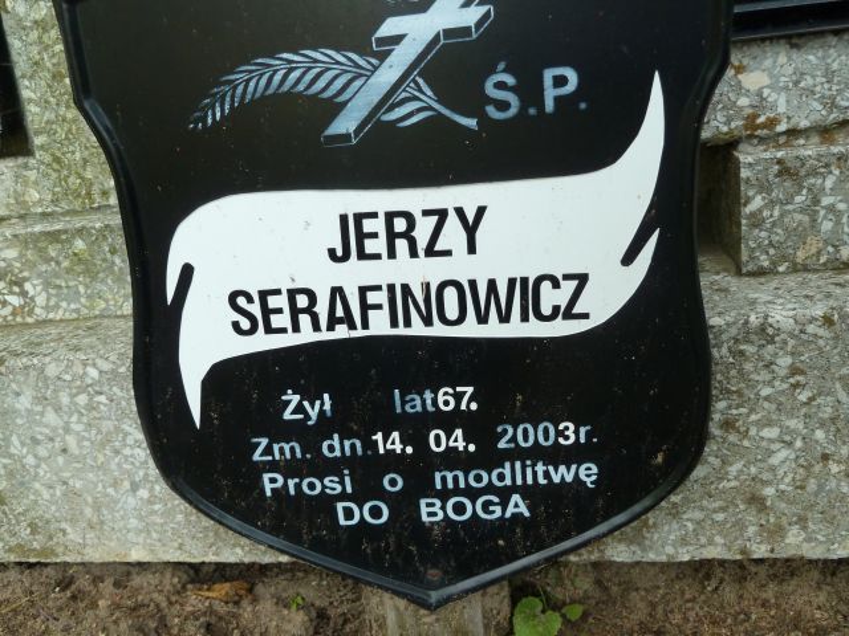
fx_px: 736
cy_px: 318
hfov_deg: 60.0
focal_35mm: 30
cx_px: 424
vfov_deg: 46.8
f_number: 3.4
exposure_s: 1/125
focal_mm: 5
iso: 160
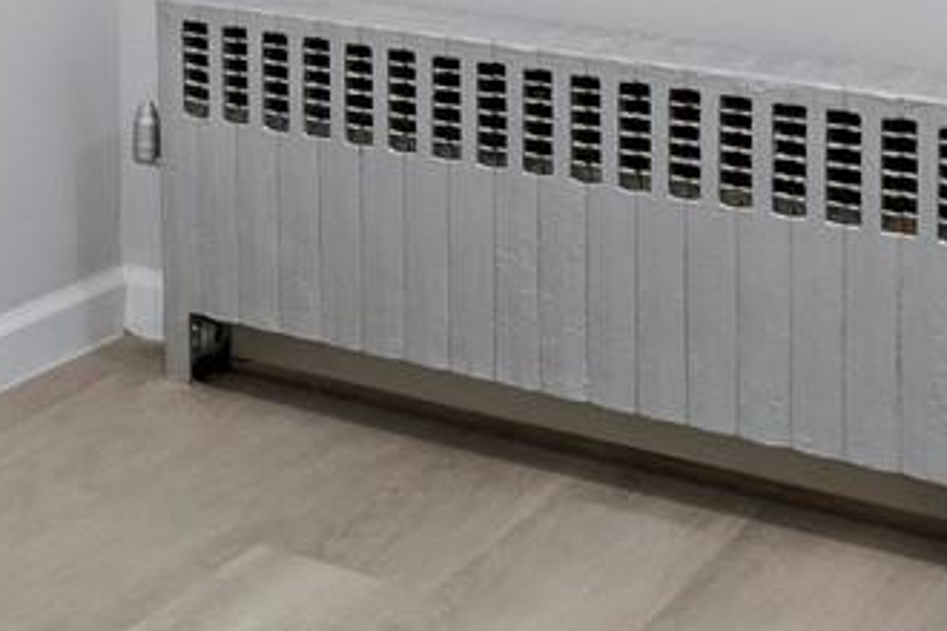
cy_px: -483
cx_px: -451
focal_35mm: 87
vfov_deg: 14.0
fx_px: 2288
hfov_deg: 20.3
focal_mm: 14
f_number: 10
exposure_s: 1/15
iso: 800
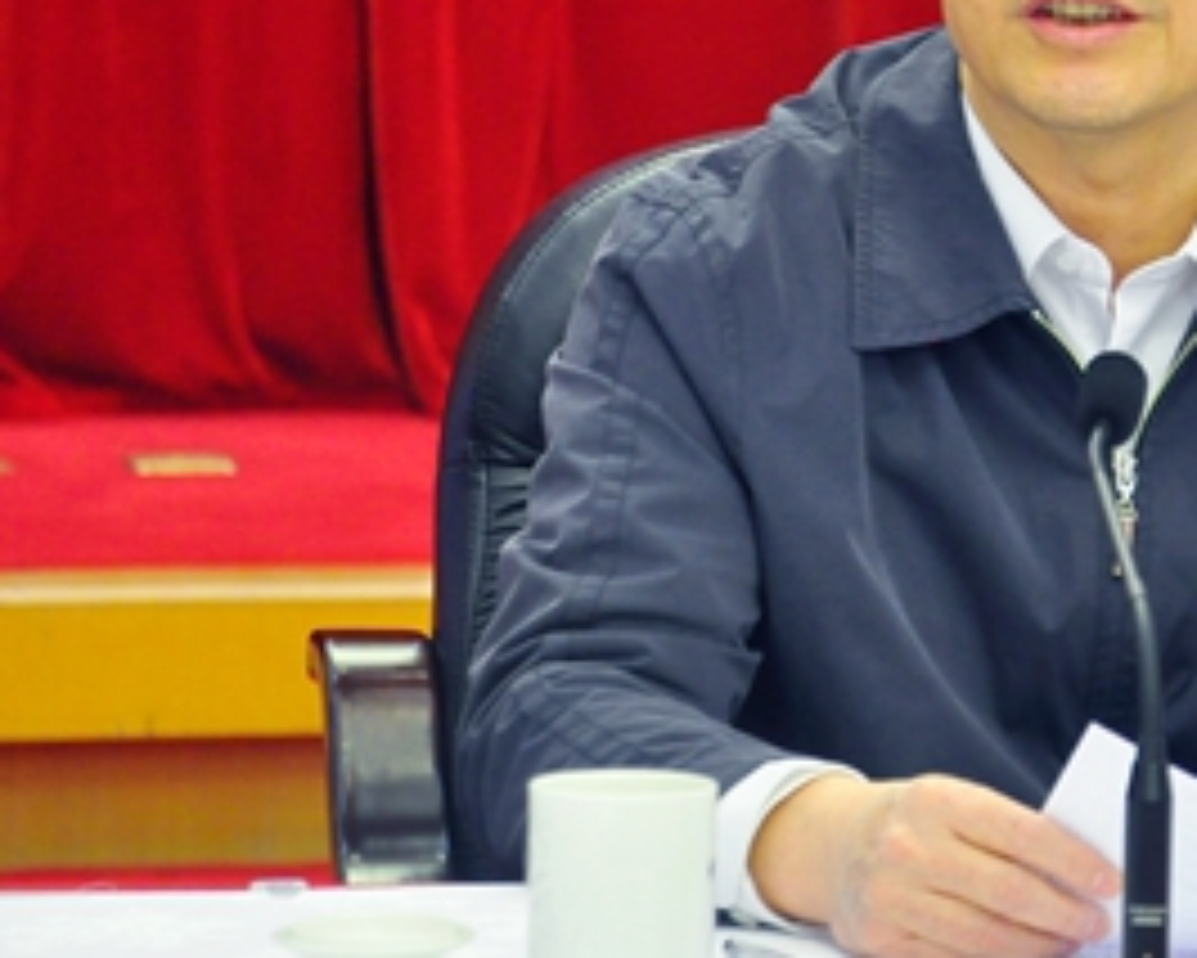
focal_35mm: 238
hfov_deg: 8.1
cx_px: 1084
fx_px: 8435
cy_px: 232
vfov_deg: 6.5
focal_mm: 90
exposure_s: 1/30
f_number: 5.6
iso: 1100
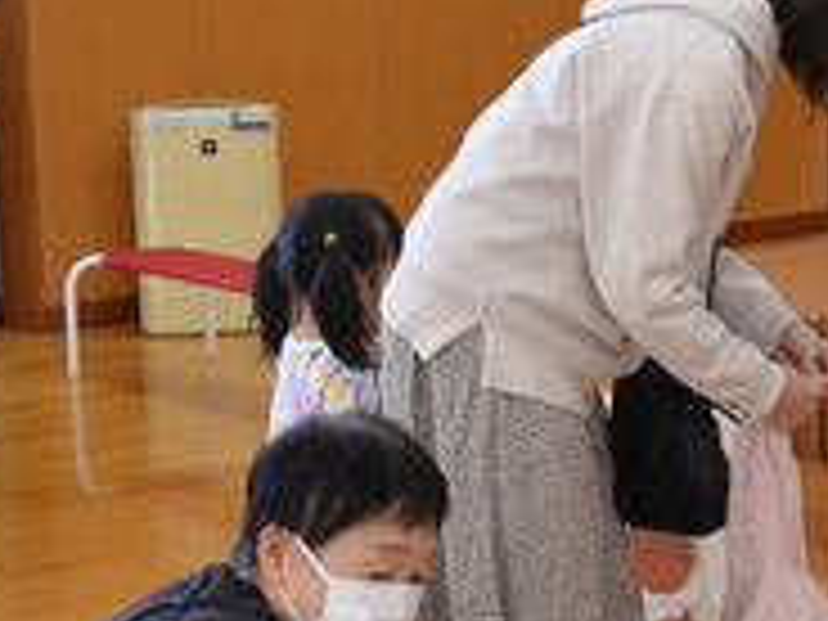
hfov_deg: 14.6
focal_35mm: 132
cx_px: 889
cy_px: 518
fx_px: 3157
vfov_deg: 11.2
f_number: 4.2
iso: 500
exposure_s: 1/60
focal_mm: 26
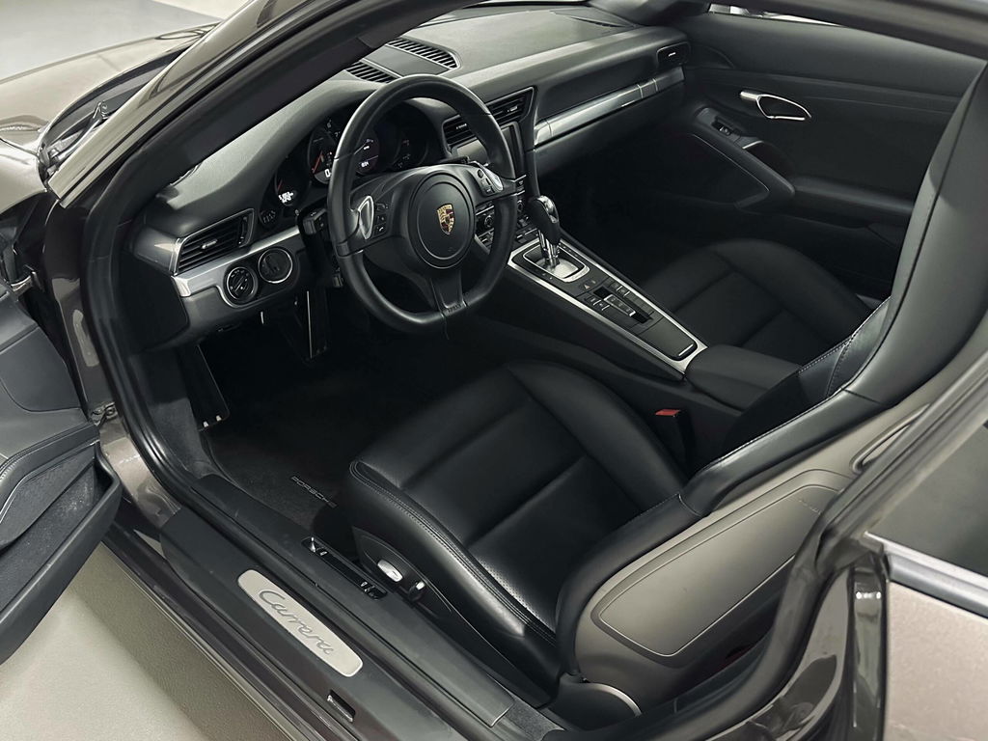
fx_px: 685
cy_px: 370
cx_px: 494
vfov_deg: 56.8
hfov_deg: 71.6
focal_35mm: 24
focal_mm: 6.86
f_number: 1.78
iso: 800
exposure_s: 1/25
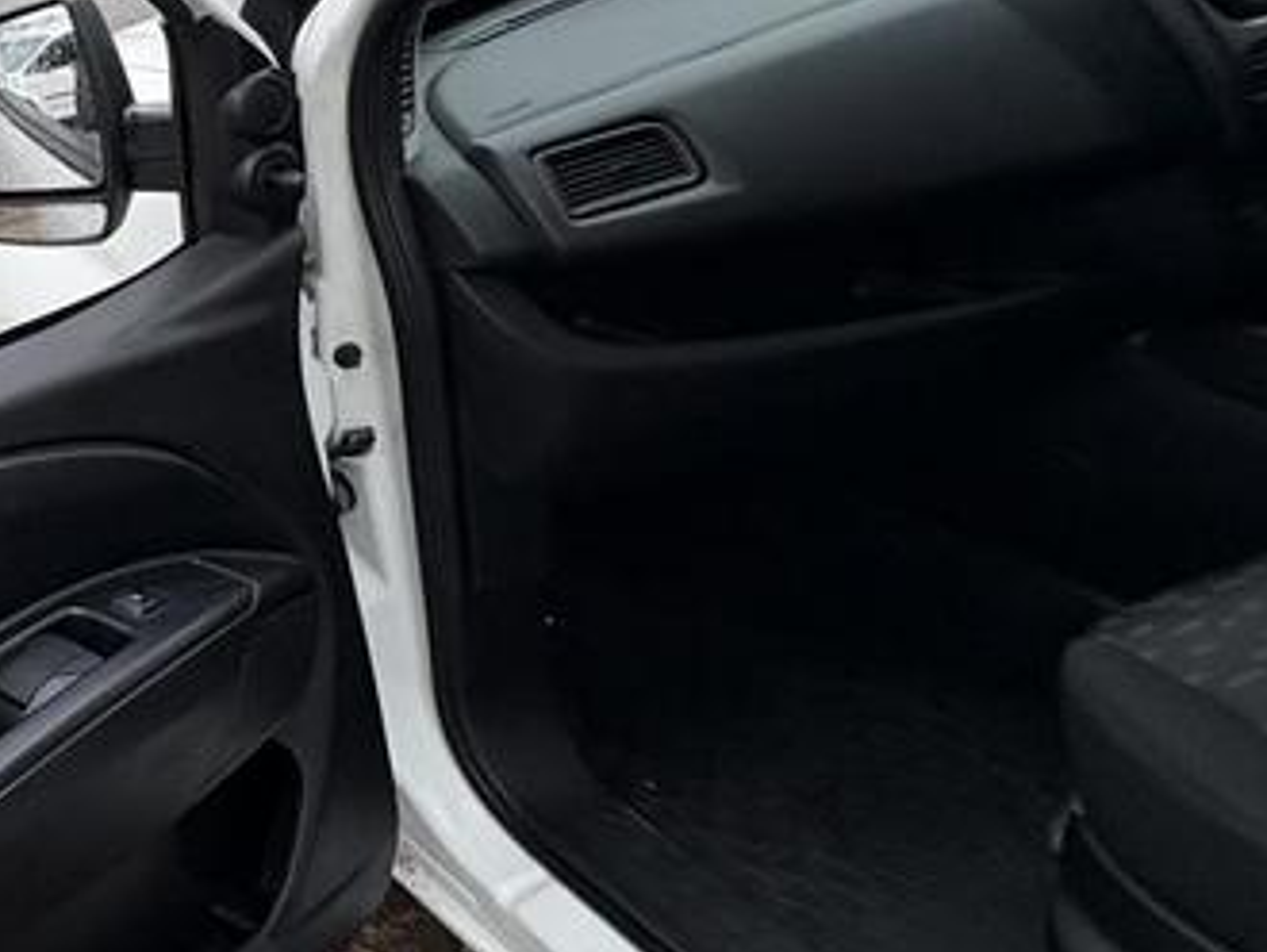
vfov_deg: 37.2
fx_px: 1392
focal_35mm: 38
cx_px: -323
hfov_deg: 35.7
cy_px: 288
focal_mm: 2.22
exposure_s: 1/99
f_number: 2.2
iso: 80
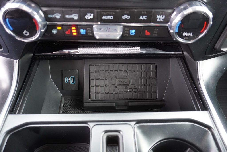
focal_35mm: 24
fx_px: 151
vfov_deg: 53.2
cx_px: 114
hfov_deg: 73.7
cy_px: 76
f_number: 4
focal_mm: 16
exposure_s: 1/60
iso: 1600
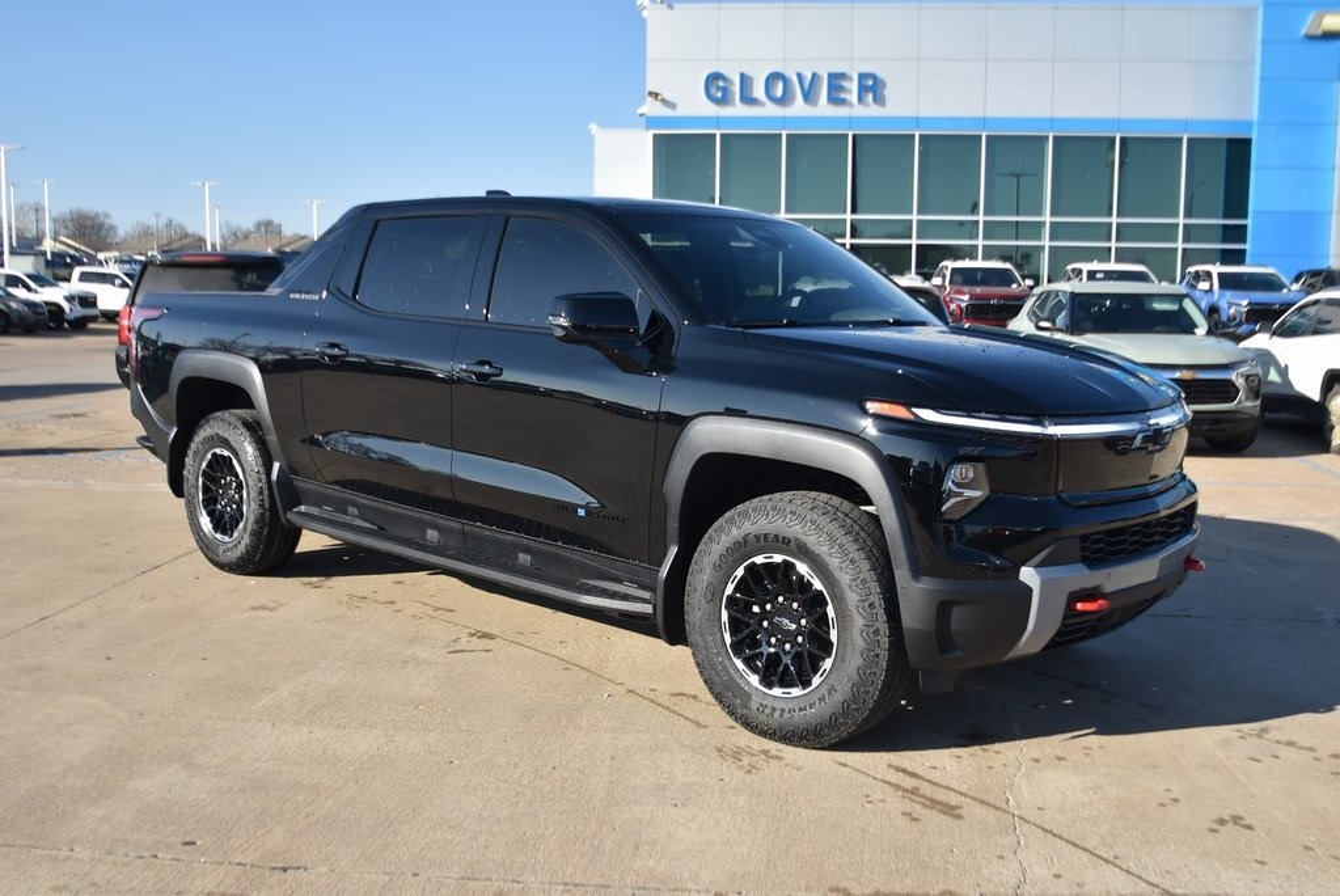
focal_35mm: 36
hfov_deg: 53.1
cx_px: 670
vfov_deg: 36.9
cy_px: 448
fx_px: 1341
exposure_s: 1/800
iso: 160
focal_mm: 24
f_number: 4.5
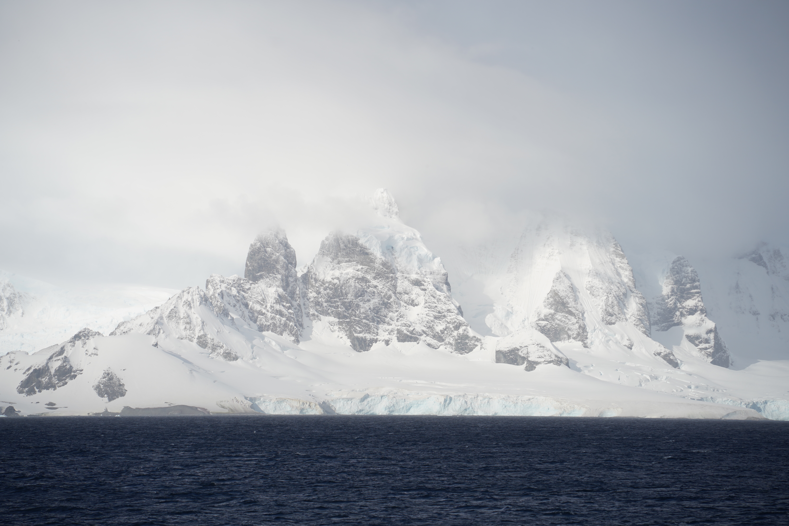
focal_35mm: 140
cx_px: 394
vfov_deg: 9.8
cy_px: 263
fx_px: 3068
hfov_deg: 14.7
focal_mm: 140
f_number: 5.6
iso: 125
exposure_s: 1/1600
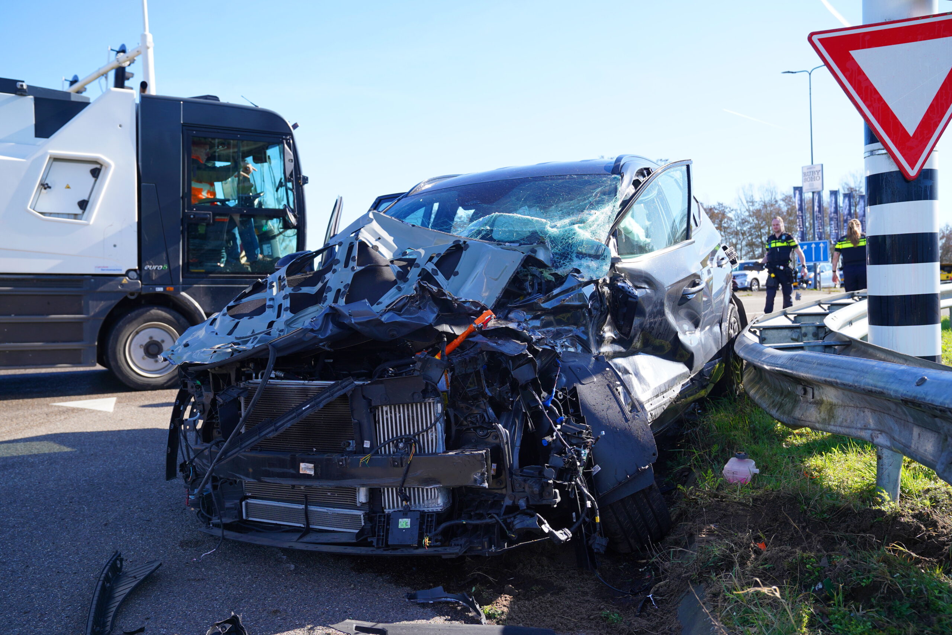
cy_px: 318
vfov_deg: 41.1
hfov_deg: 58.7
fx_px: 846
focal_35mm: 32
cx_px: 476
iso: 200
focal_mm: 32
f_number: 4.5
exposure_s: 1/400
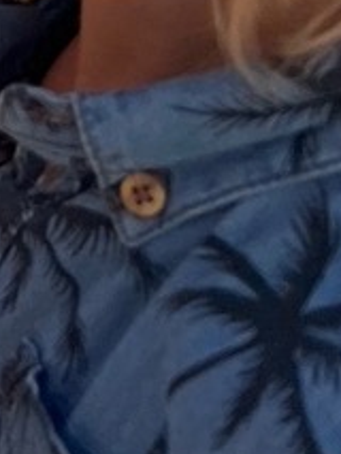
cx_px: -648
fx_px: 2047
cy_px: -541
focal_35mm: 156
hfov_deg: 8.2
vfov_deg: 11.1
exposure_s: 1/2695
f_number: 1.5
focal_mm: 5.7
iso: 50
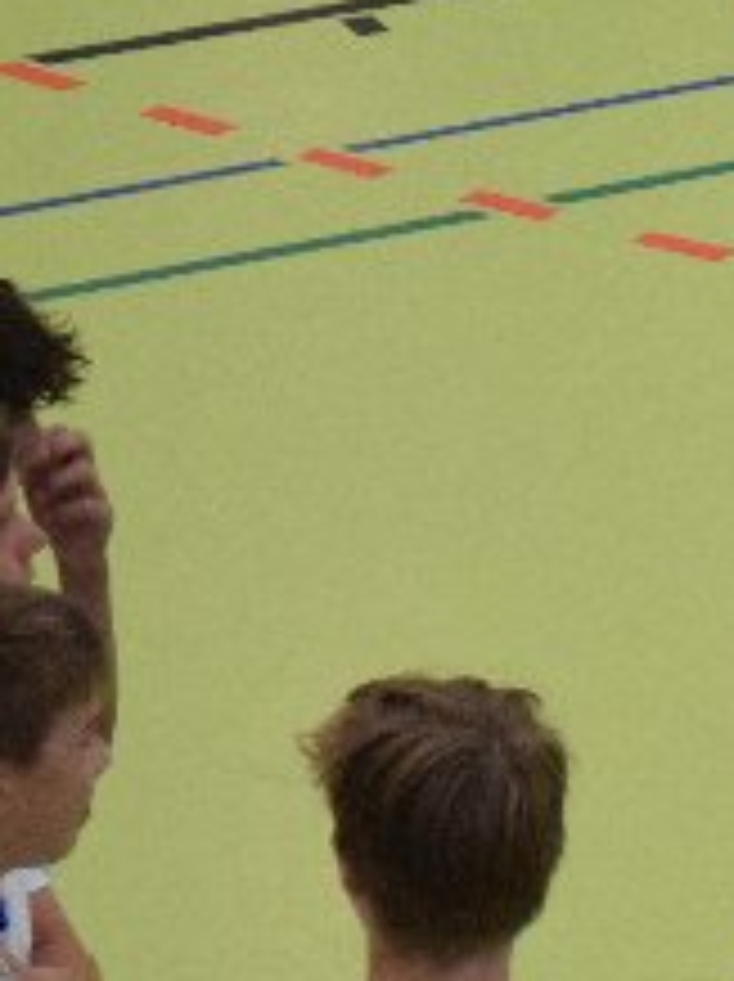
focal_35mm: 265
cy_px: 1051
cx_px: 1887
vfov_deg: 7.4
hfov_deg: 5.4
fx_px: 7507
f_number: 3.5
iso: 3200
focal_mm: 40
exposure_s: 1/500
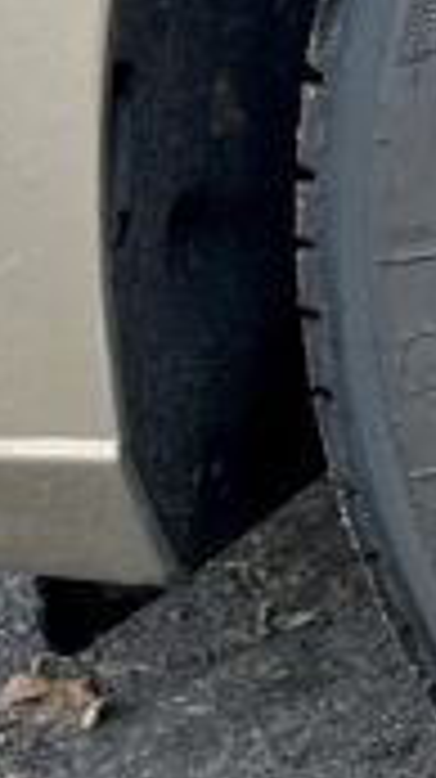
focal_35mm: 121
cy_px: 157
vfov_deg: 17.6
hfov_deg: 8.5
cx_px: 1272
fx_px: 2493
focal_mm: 6.86
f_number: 1.78
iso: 64
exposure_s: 1/121
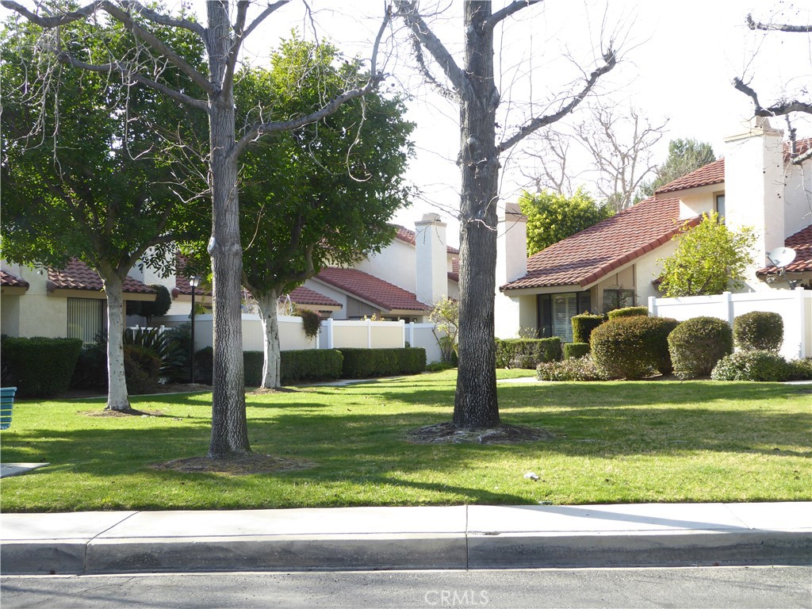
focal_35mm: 53
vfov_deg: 27.5
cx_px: 406
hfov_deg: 36.2
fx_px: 1243
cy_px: 304
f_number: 4.1
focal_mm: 9
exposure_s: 1/200
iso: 100
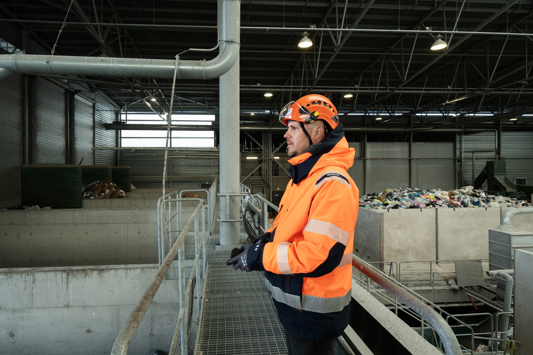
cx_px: 266
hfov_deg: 86.9
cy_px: 178
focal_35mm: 19
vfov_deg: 64.6
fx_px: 281
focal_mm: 19
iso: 1600
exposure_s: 1/125
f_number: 8
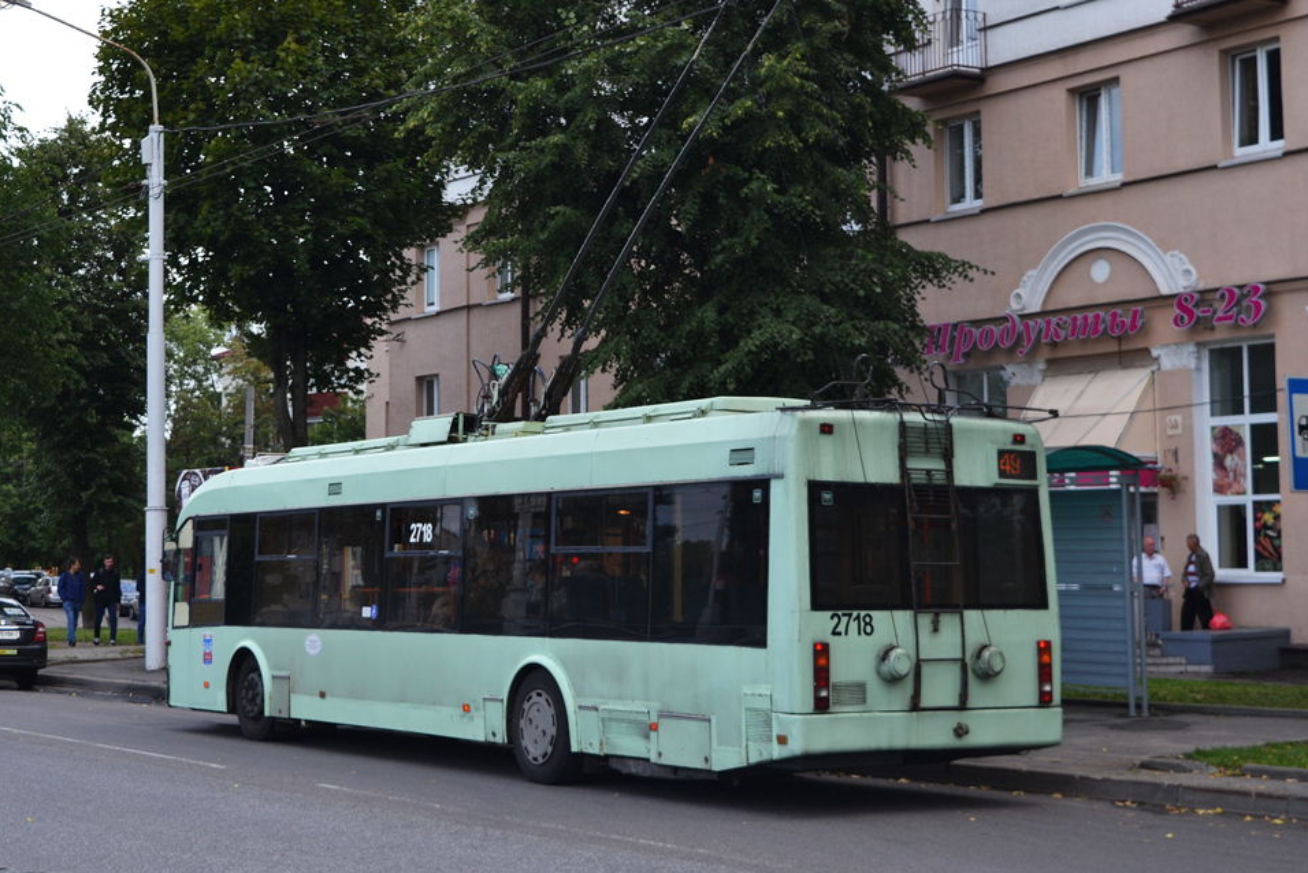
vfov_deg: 21.2
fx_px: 2326
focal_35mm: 64
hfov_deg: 31.4
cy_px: 328
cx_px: 621
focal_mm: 34
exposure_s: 1/125
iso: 140
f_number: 5.6
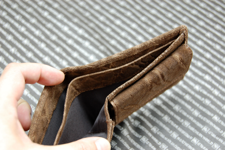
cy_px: 75
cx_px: 112
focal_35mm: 60
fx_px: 375
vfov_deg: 22.6
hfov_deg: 33.4
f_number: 5
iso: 450
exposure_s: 1/30
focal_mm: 40
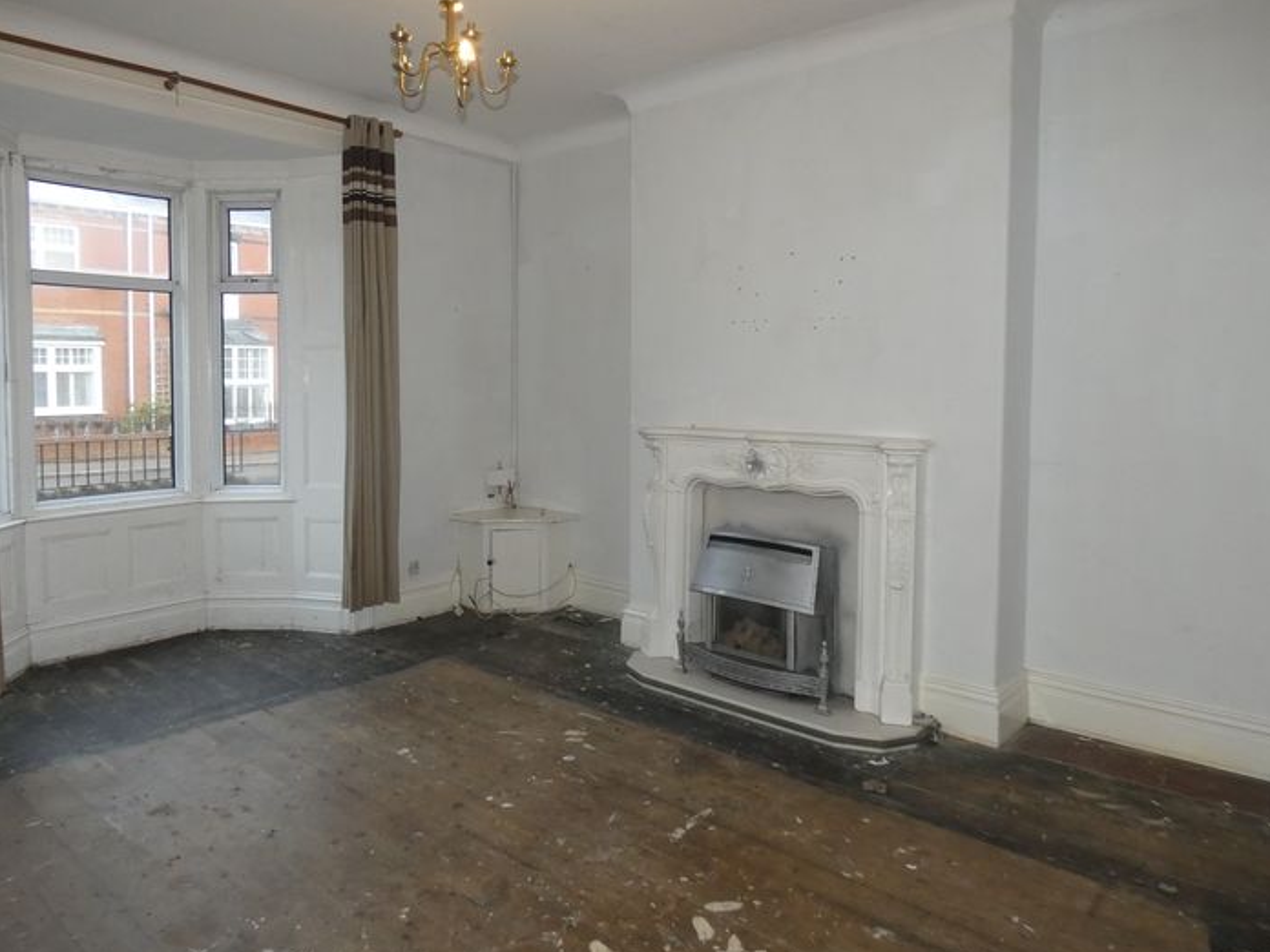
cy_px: 414
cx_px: 551
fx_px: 844
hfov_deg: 73.6
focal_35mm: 23
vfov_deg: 58.7
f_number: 2.8
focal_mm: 3.6
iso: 320
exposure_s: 1/60
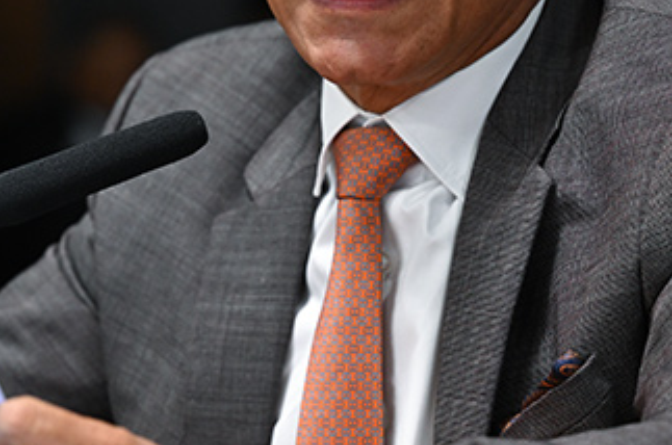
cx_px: 237
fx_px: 4620
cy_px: 154
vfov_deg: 5.5
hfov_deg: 8.3
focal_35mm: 248
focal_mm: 93
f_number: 3.2
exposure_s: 1/125
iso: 1600
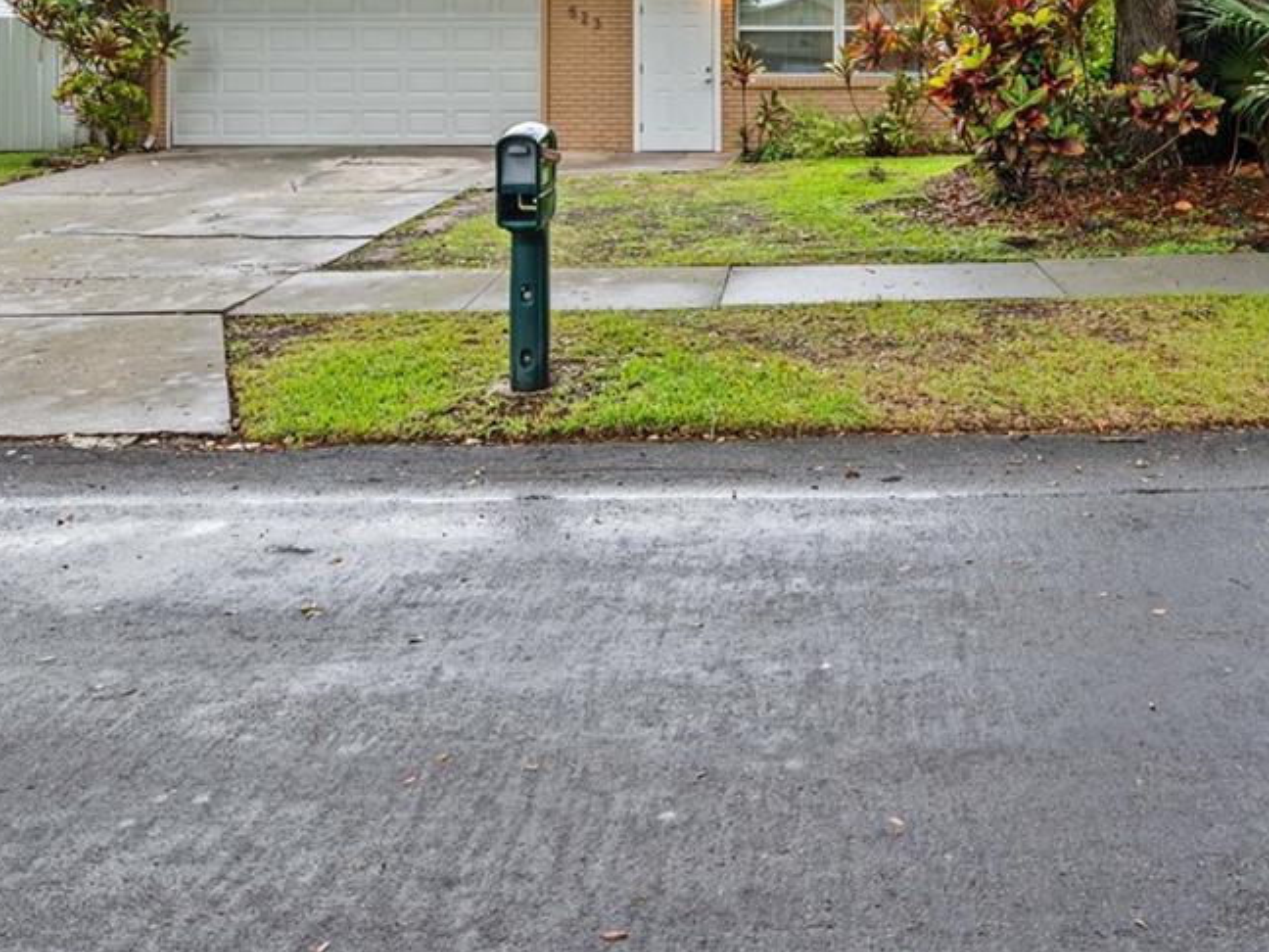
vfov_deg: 34.8
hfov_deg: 48.2
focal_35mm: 38
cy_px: 37
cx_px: 834
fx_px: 1393
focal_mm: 16
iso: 200
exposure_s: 1
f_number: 8
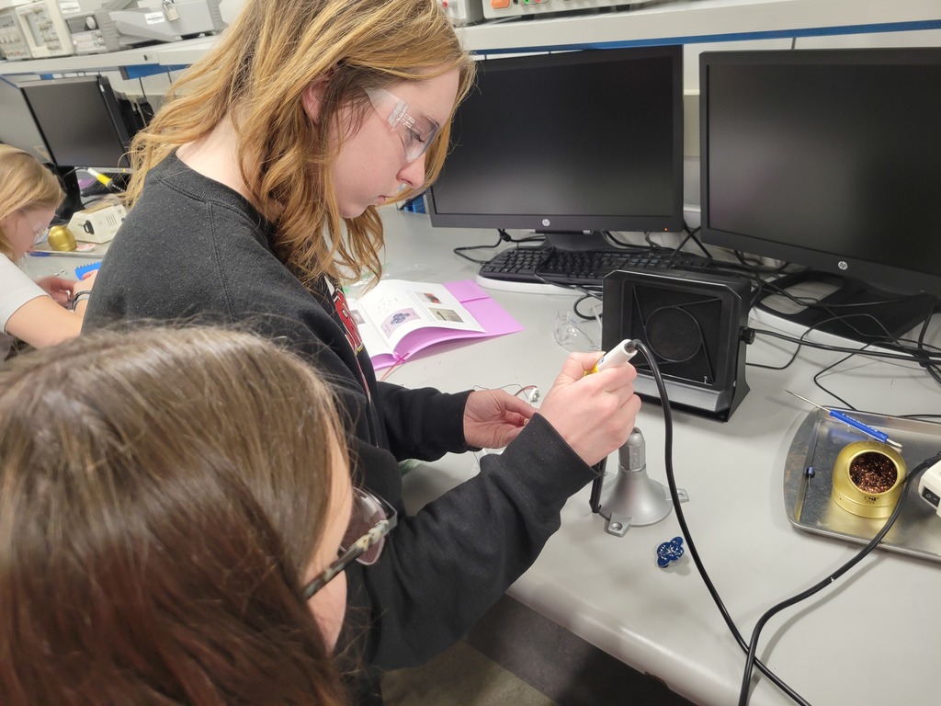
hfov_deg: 67.3
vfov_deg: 53.1
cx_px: 470
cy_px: 353
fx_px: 707
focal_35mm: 26
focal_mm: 5.4
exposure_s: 1/40
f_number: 1.8
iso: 200
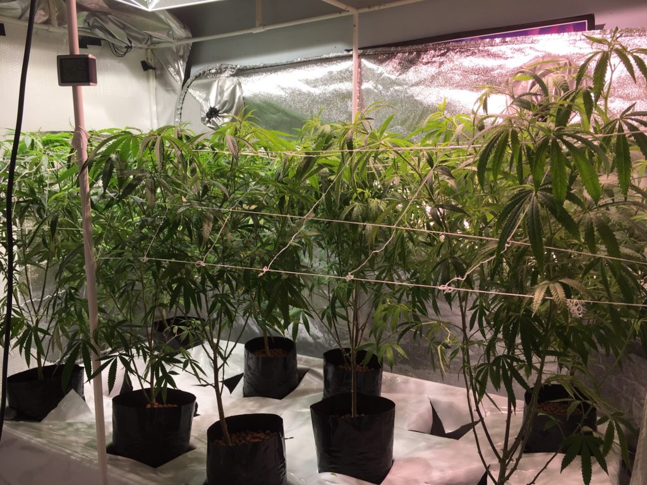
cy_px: 242
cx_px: 324
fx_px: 542
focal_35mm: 29
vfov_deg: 48.2
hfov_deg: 61.7
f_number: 2.2
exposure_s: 1/236
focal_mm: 4.15
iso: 25
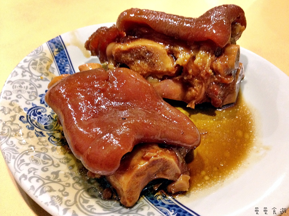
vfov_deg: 42.9
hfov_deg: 55.4
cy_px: 108
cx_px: 144
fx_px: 276
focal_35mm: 33
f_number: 2.4
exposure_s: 1/20
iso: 320
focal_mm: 4.12
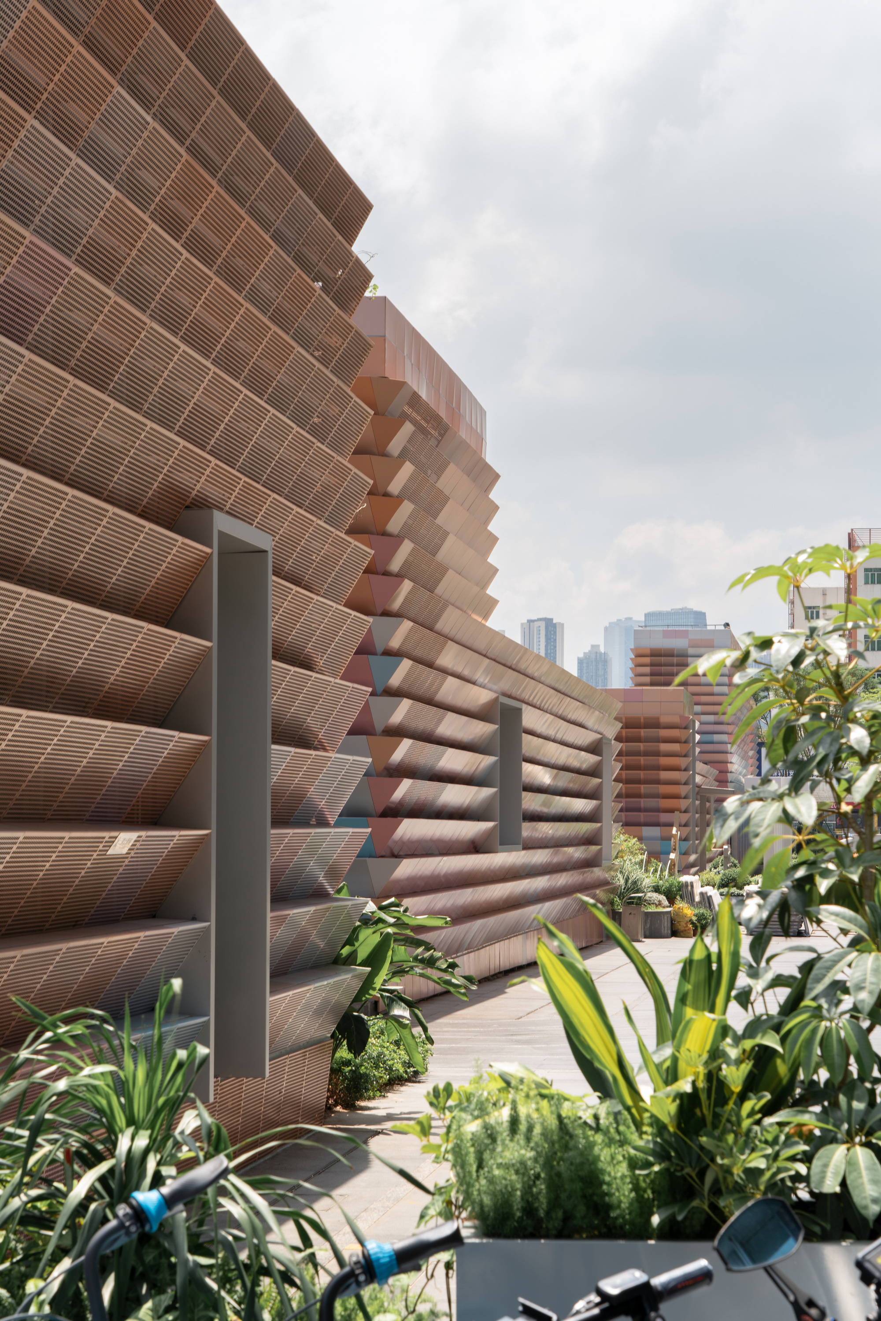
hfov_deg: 18.7
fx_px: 2678
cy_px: 660
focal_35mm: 73
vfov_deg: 27.7
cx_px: 440
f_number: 13
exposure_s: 1/20
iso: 50
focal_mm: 73
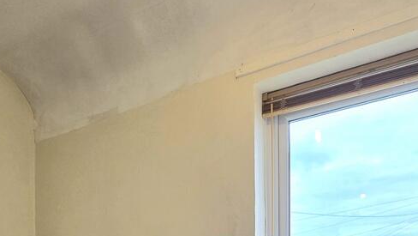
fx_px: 322
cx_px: 127
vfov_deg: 32.5
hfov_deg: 63.7
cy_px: 289
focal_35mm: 29
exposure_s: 1/130
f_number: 2.2
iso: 50
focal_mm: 2.2
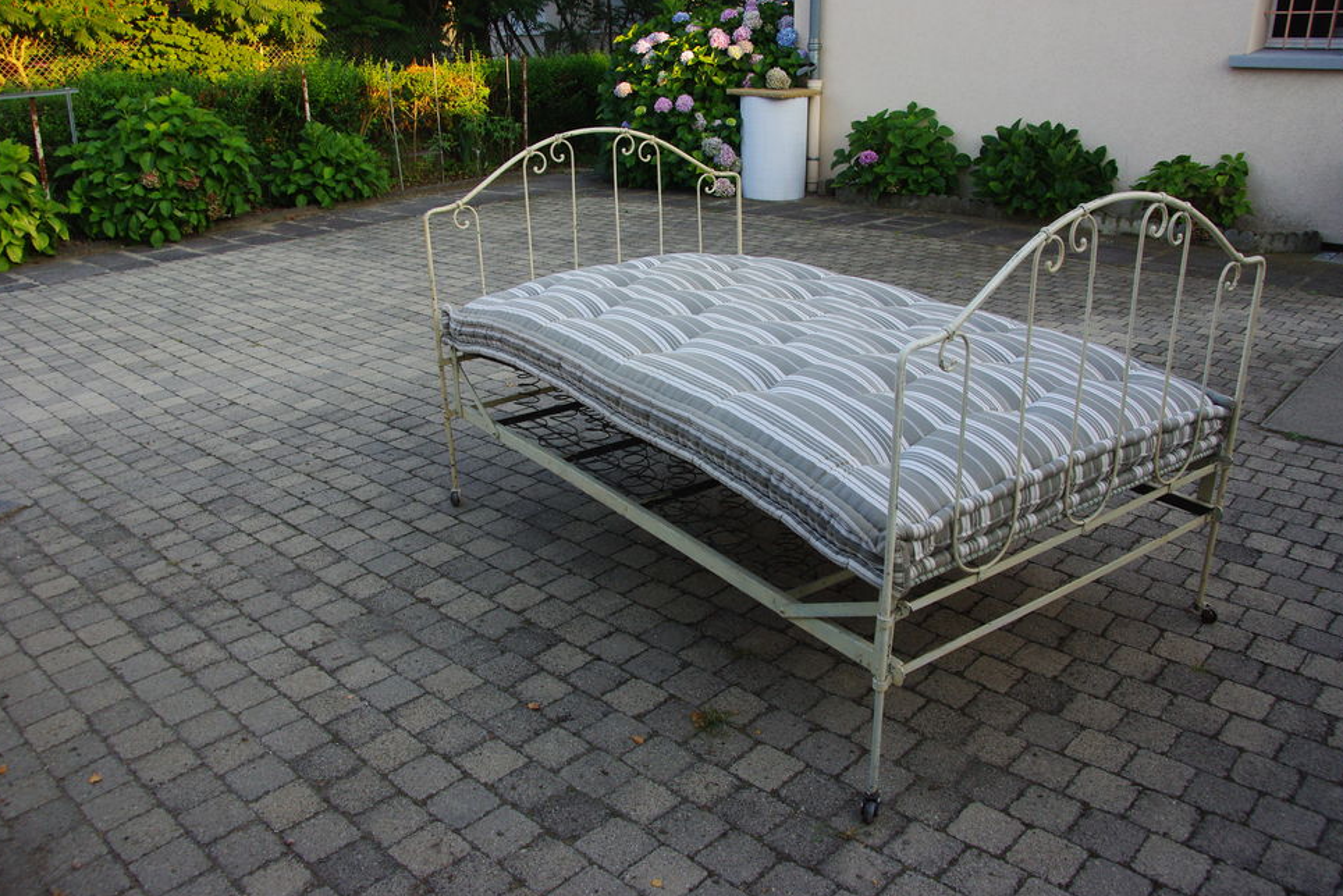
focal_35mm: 28
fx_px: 1045
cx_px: 678
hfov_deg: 65.5
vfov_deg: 46.4
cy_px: 440
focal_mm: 18
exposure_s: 1/125
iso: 400
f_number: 6.7
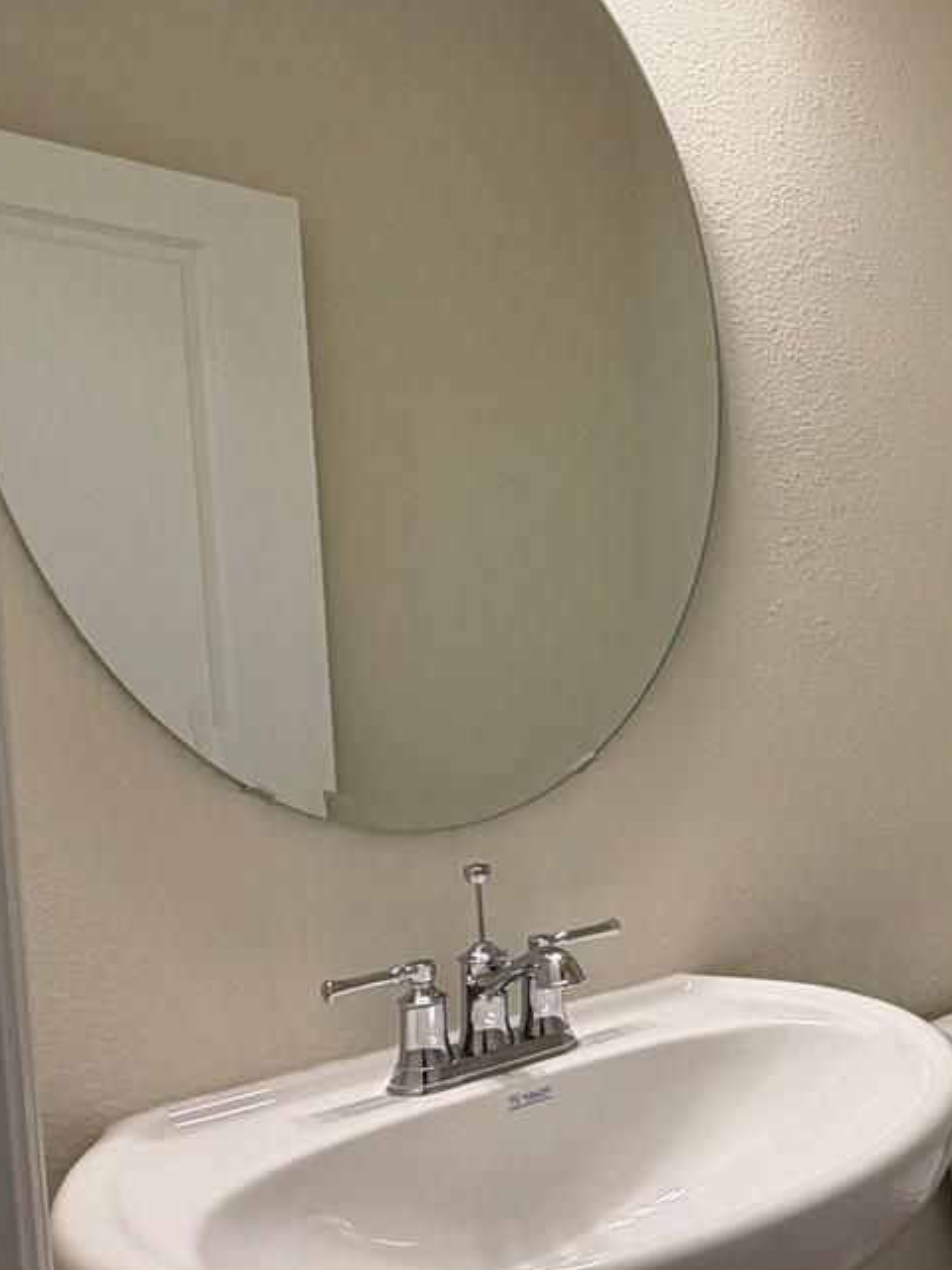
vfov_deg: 52.5
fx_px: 1283
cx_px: 1228
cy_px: 695
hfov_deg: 31.6
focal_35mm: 35
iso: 160
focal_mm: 2.22
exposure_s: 1/120
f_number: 2.2
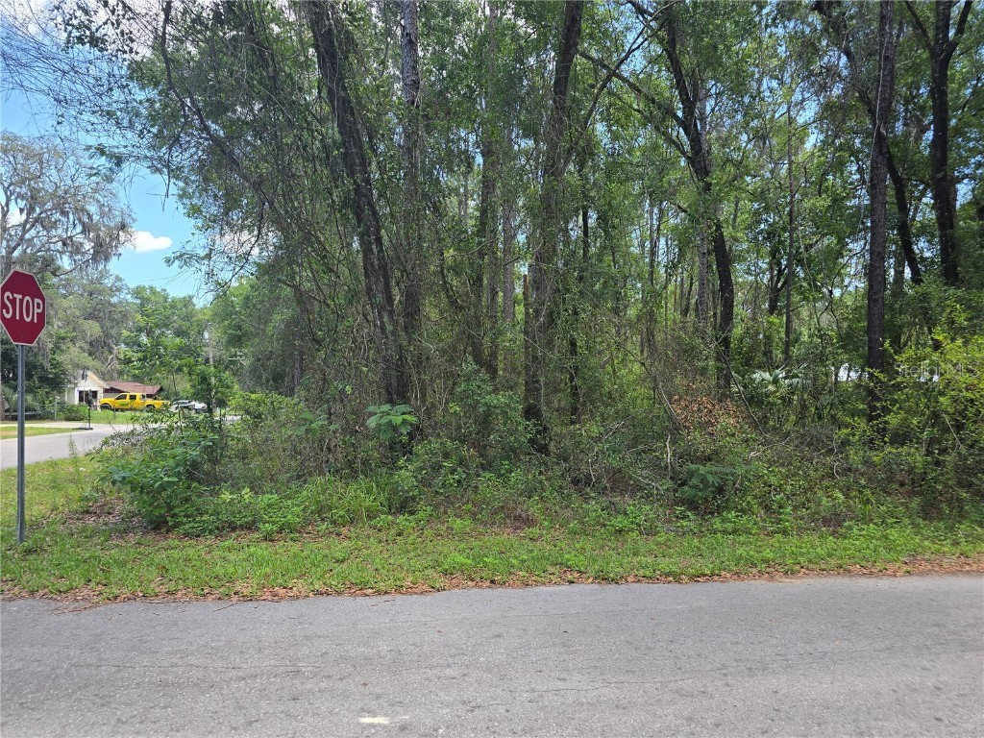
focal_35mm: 23
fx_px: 654
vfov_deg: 58.9
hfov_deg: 73.9
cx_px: 492
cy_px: 369
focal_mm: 6.3
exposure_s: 1/185
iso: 12
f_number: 1.7
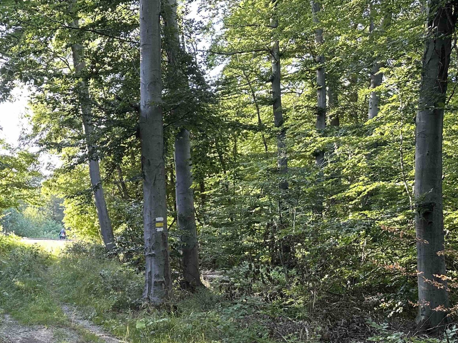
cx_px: 88
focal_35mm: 42
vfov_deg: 33.7
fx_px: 556
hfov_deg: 42.7
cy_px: 254
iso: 125
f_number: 1.78
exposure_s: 1/121
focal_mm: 6.86
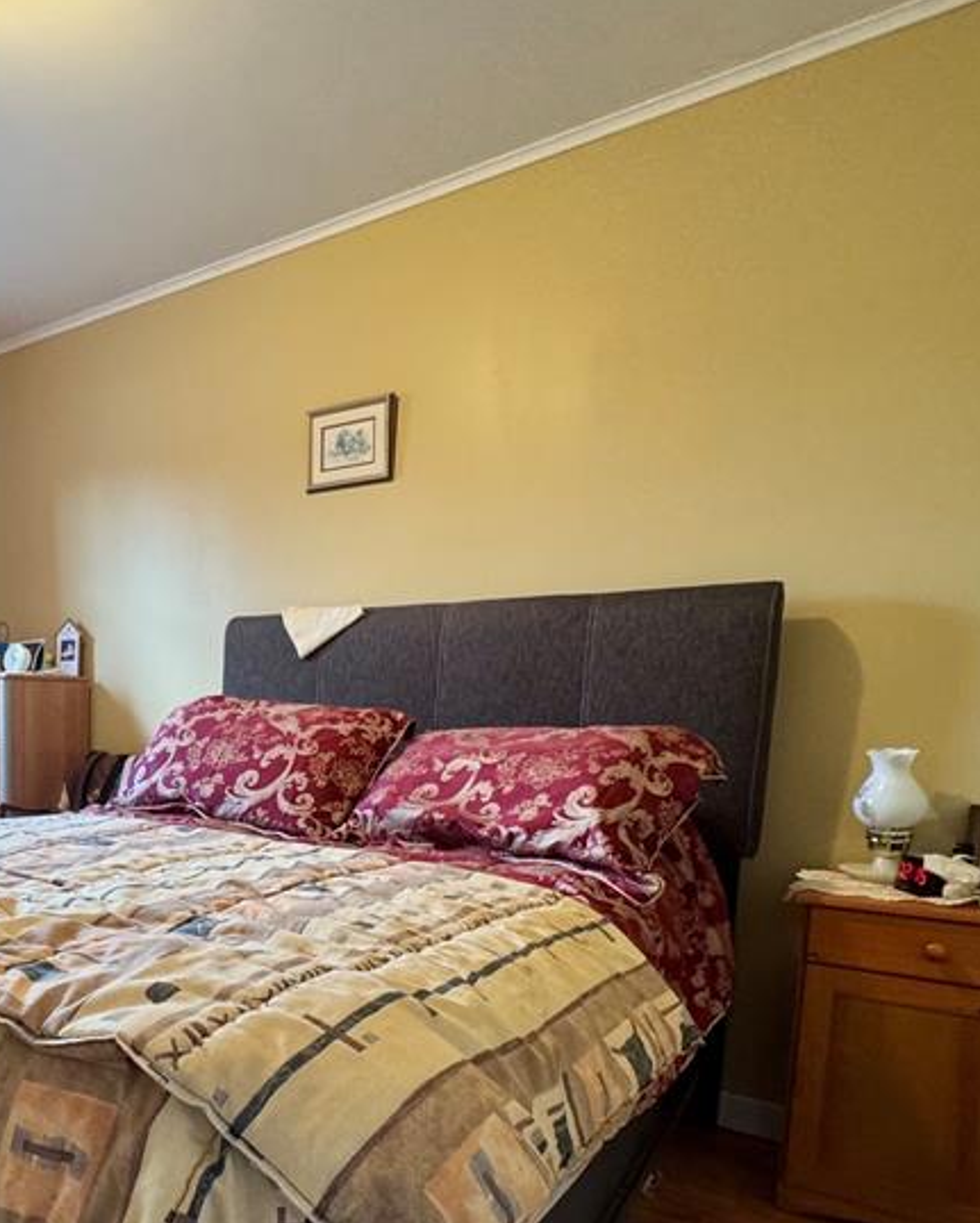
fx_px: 942
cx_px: 152
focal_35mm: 26
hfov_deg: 50.5
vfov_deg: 64.1
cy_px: 825
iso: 250
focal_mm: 2.22
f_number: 2.2
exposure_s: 1/60
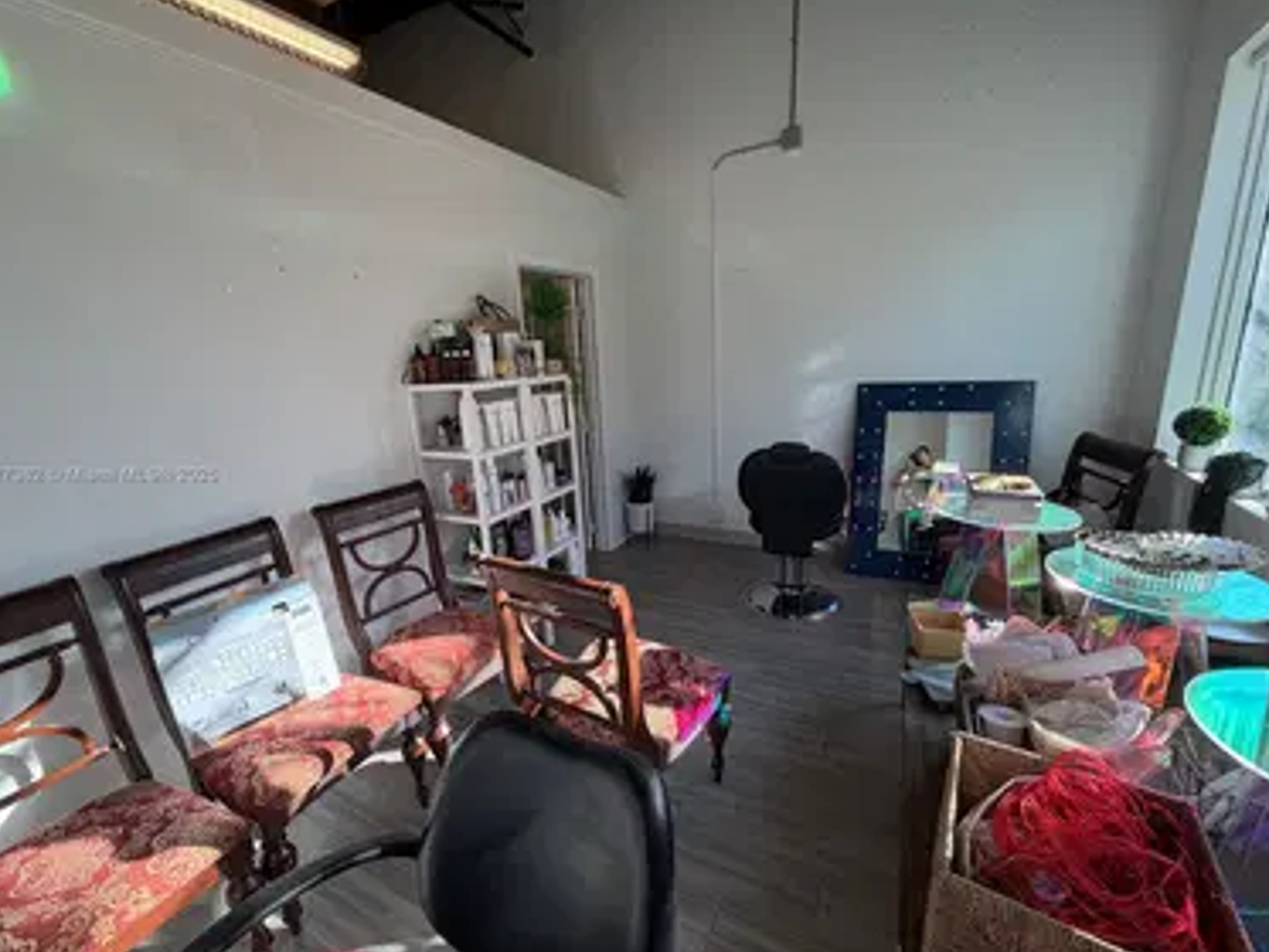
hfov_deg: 98.1
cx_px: 626
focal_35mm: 15
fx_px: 550
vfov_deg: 81.8
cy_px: 476
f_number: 2.2
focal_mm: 2.22
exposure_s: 1/122
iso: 64
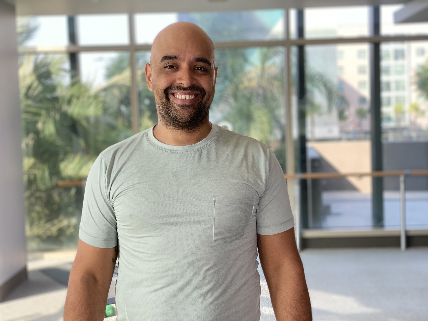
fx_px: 643
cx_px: 214
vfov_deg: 28.0
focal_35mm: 52
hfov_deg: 36.8
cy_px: 160
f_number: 2
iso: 32
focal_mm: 6
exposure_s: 1/122
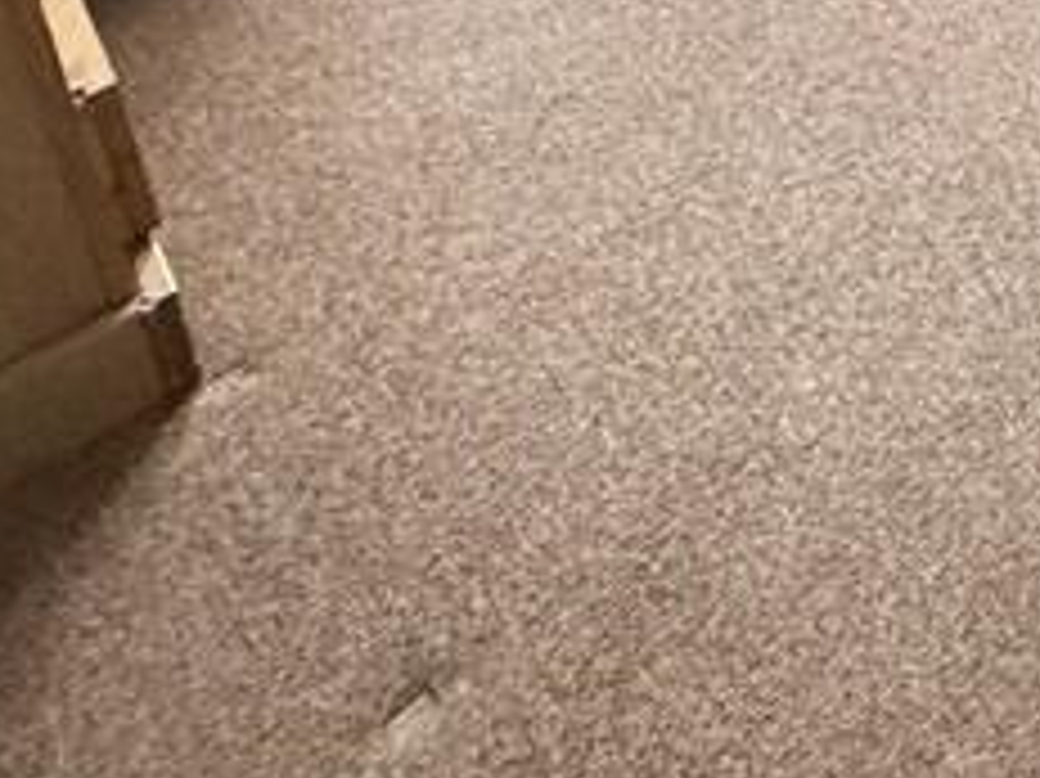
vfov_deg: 17.4
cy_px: -751
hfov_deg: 24.6
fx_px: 1862
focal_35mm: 62
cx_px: 1540
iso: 320
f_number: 2.2
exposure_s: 1/98
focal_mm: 2.22
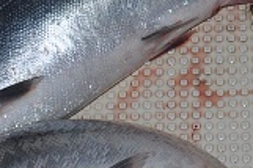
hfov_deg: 12.2
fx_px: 1177
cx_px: 226
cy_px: 257
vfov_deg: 8.0
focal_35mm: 168
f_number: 3.8
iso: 400
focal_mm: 21
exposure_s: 1/60
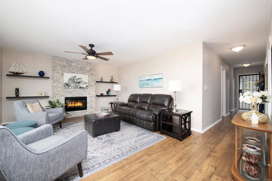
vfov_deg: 81.2
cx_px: 136
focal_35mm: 14
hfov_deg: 104.3
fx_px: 106
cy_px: 90
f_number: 8
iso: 320
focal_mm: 14
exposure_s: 1/200
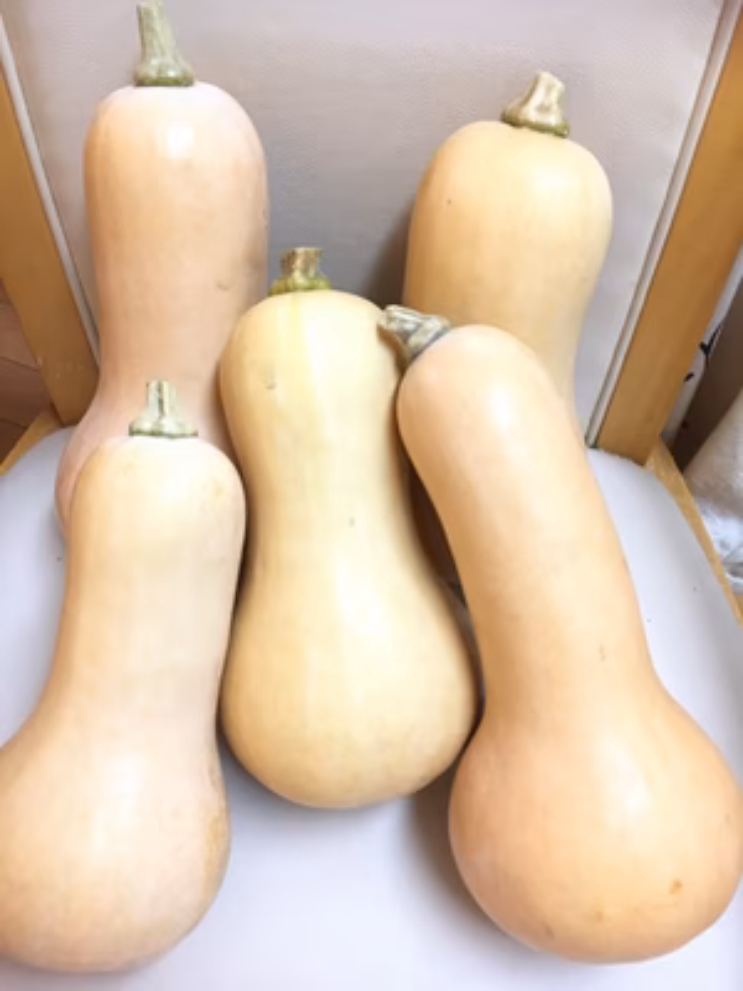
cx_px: 372
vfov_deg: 61.7
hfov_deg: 48.2
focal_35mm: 29
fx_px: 830
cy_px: 496
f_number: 2.2
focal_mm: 4.15
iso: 200
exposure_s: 1/20
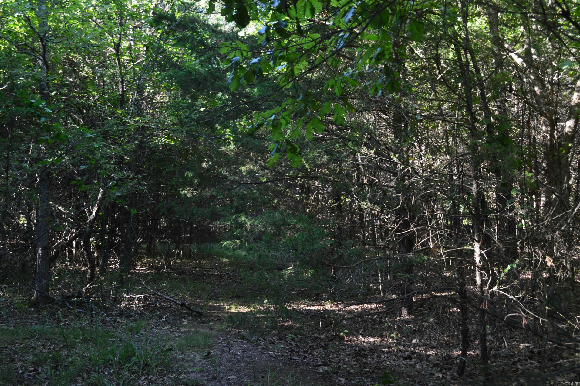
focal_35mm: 44
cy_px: 193
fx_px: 700
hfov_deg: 45.0
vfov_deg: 30.8
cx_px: 290
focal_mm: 29
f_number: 7.1
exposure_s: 1/25
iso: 400
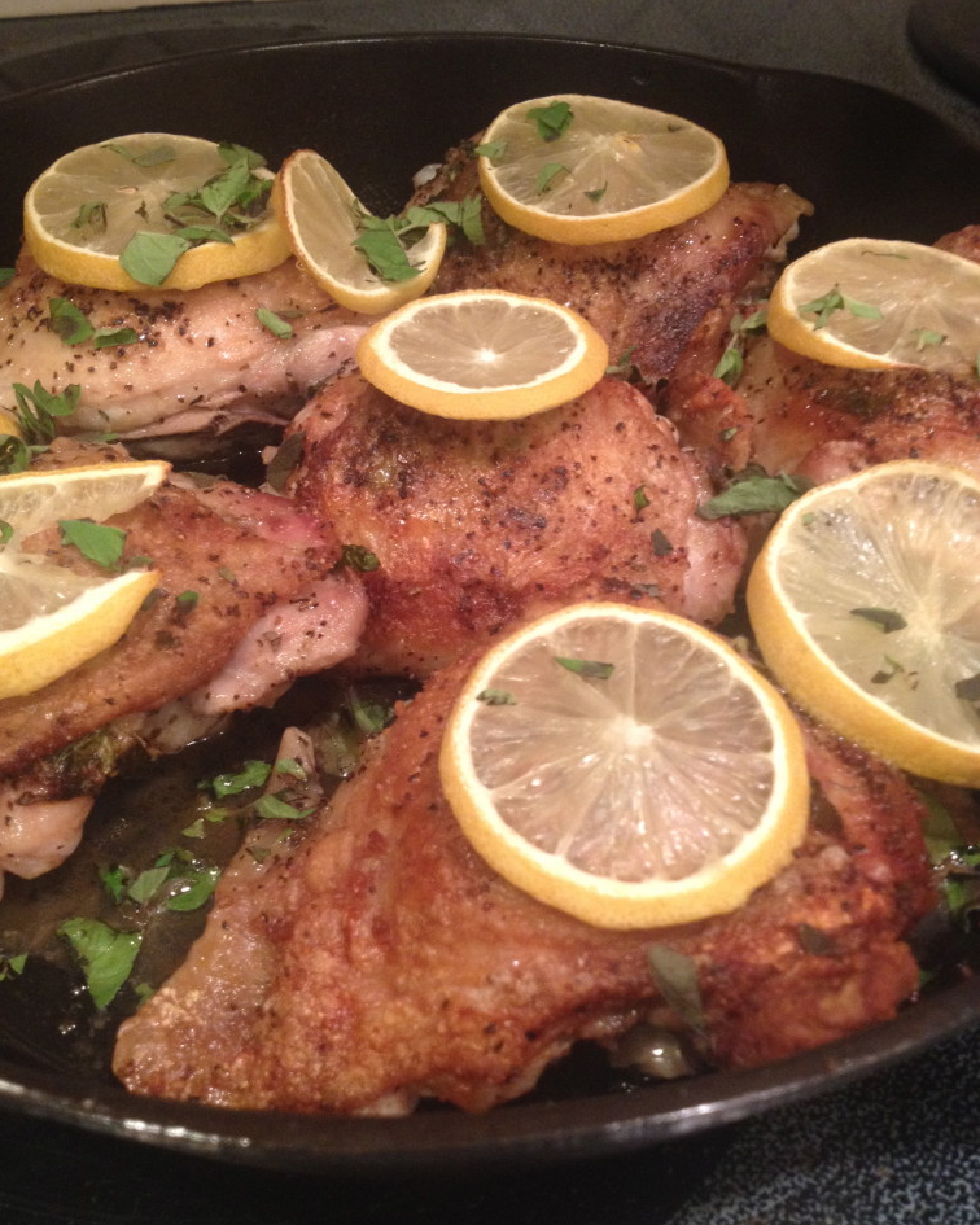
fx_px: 1341
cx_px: 484
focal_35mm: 37
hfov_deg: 40.1
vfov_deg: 49.1
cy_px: 611
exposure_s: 1/20
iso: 250
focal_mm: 4.28
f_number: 2.4
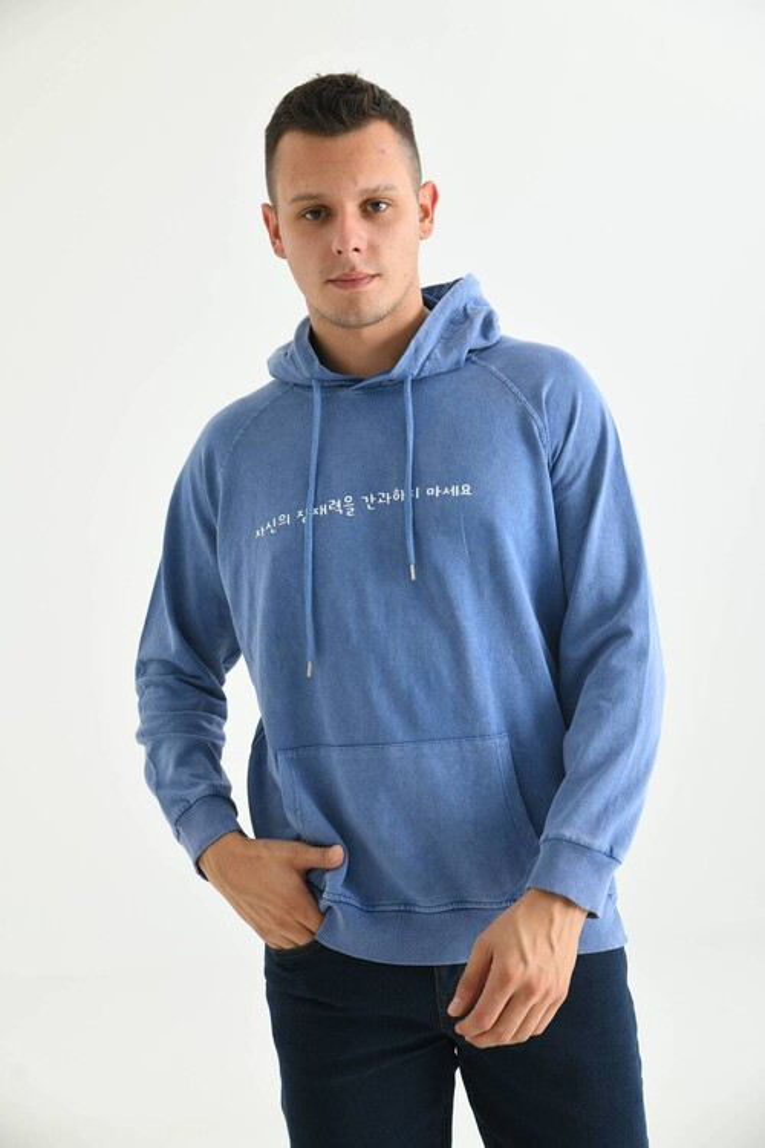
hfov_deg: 24.6
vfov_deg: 36.2
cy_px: 574
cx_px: 382
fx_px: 1753
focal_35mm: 55
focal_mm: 55
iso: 160
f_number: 5.6
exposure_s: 1/125
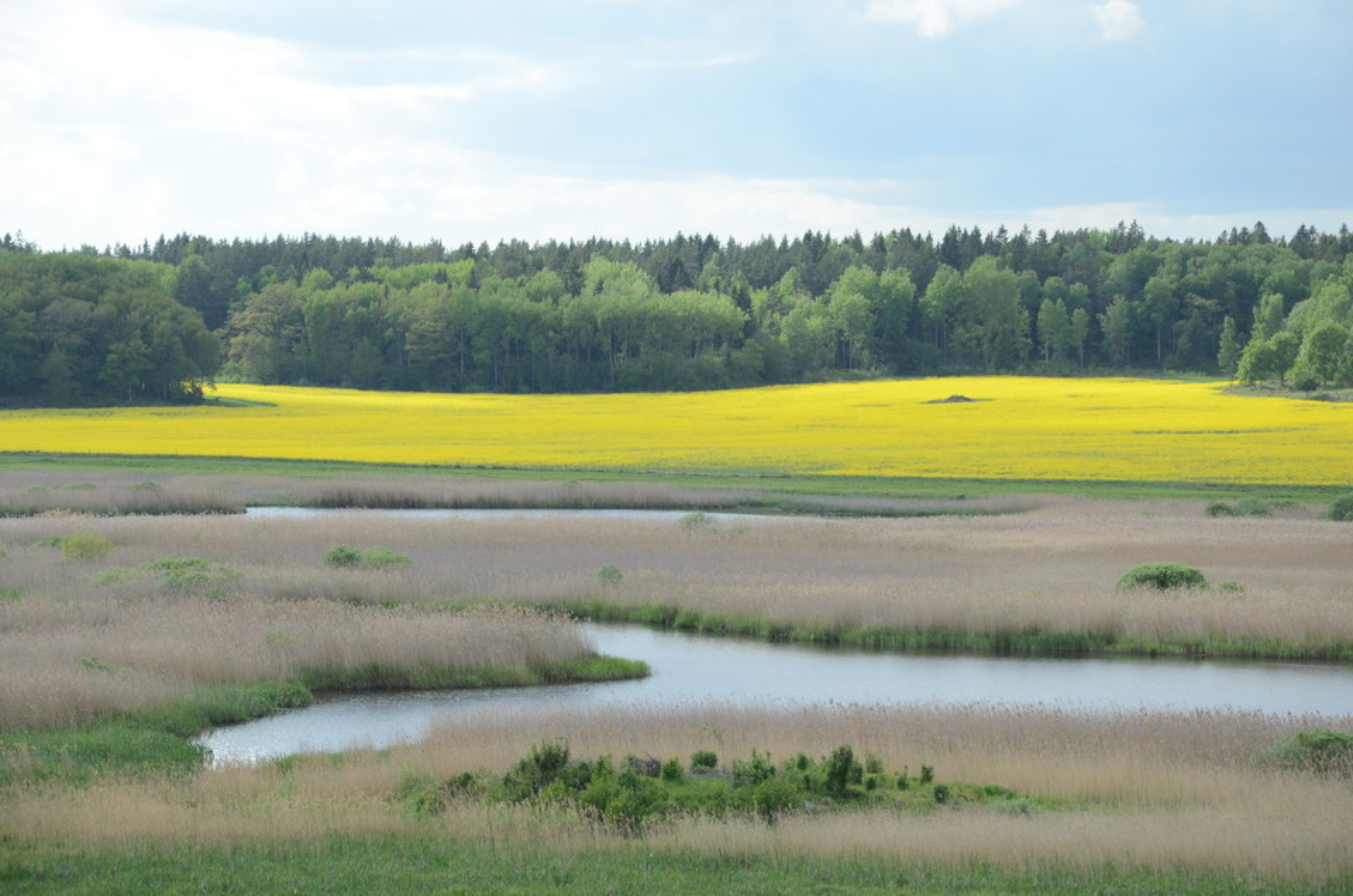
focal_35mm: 158
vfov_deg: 8.7
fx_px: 5908
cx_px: 676
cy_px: 448
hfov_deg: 13.1
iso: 800
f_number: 8
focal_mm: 105
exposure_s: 1/1000
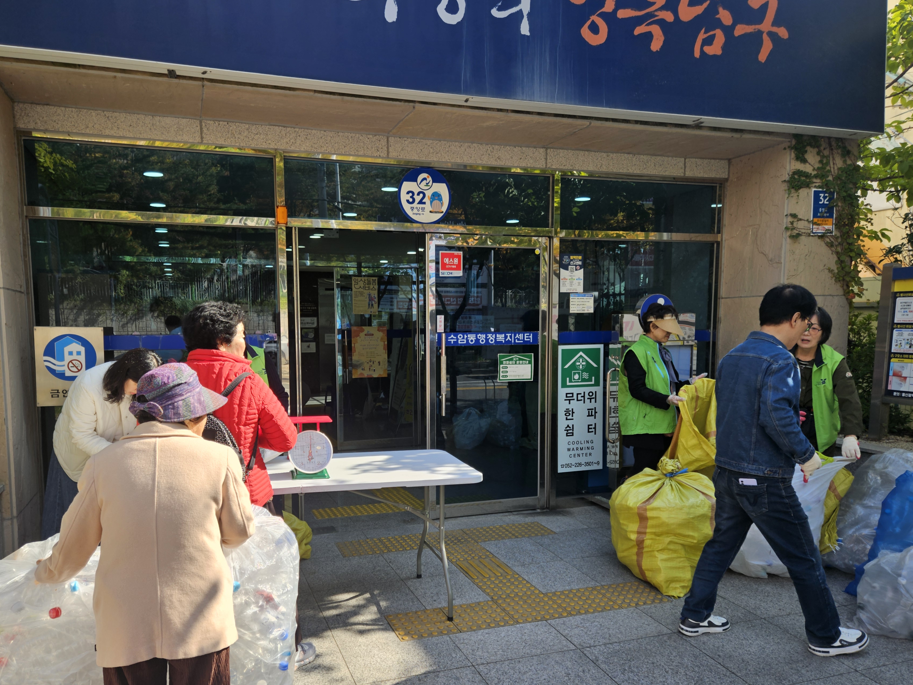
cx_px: 430
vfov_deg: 51.2
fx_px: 712
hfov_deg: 65.3
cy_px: 393
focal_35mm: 27
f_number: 1.8
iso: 25
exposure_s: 1/496
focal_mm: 5.4
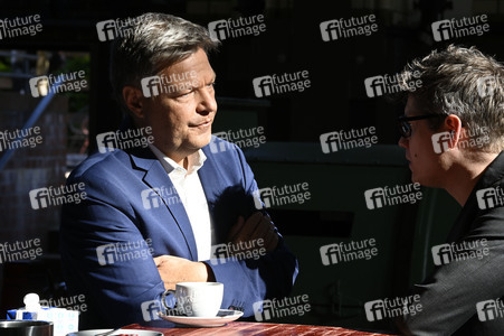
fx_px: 1959
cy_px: 168
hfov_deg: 14.7
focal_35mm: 140
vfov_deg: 9.8
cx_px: 252
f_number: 13
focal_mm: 140
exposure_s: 1/320
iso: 1600
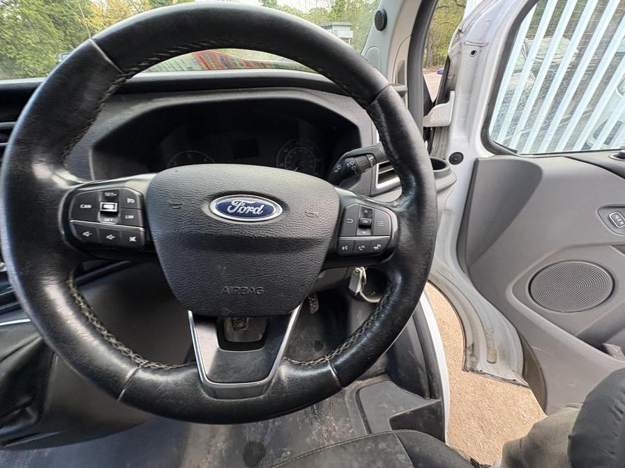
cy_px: 234
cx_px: 312
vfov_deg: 85.7
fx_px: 253
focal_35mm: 14
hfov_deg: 102.1
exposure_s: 1/73
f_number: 2.2
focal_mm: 2.22
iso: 200
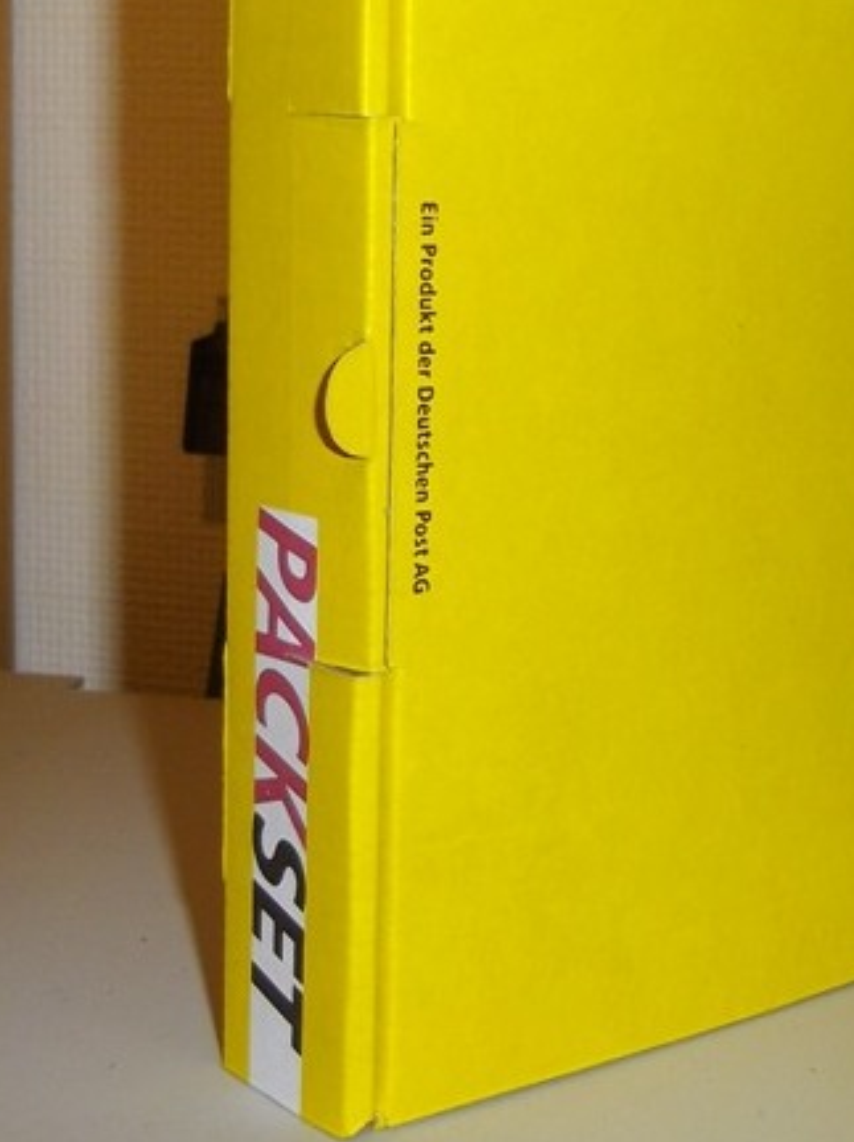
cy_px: 307
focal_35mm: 40
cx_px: 547
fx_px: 1318
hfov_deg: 35.6
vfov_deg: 45.5
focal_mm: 4.9
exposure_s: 1/50
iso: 100
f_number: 3.2
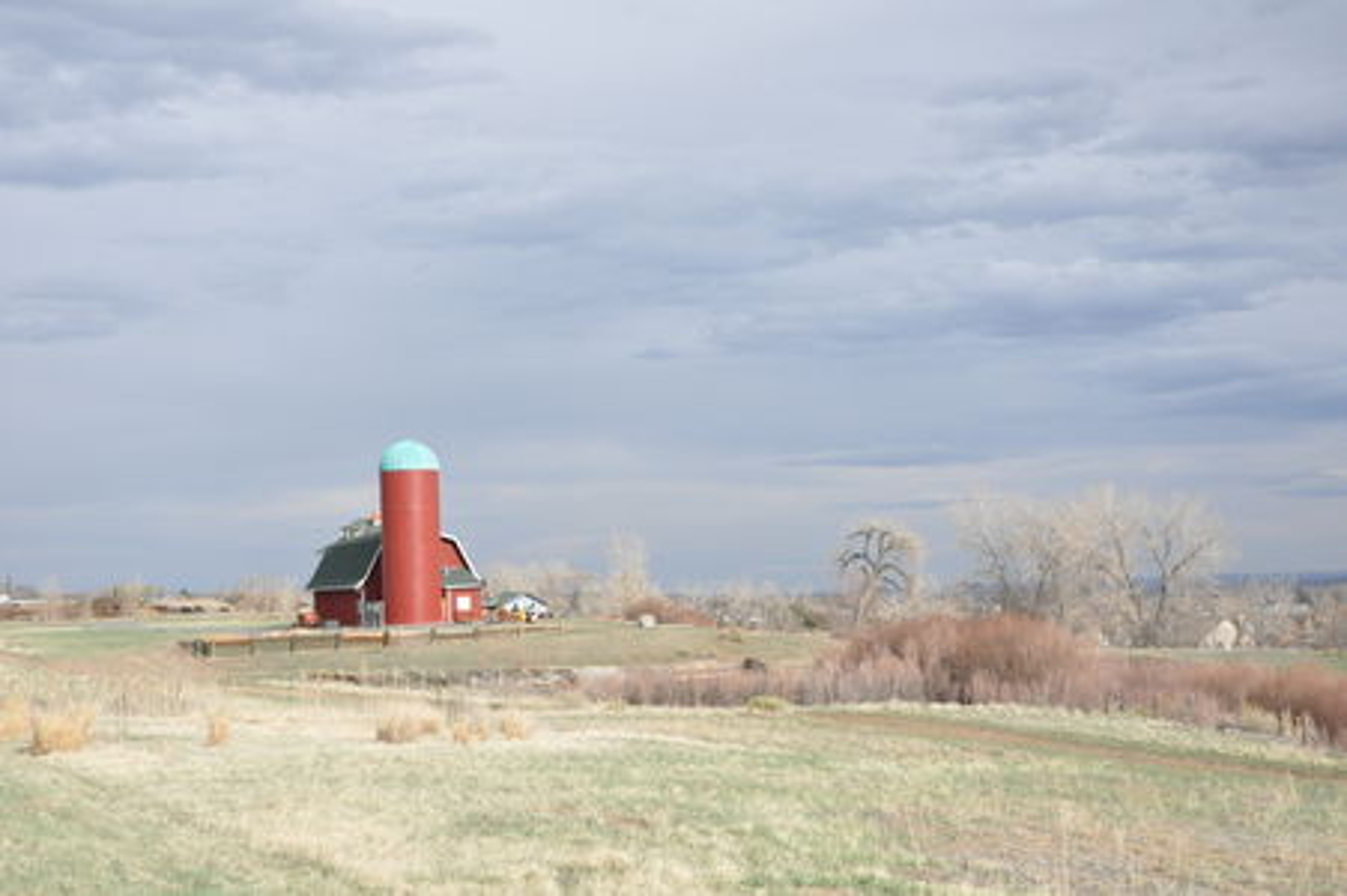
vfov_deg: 23.7
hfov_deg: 35.1
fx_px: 2131
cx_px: 674
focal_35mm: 57
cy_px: 448
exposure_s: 1/4000
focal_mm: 38
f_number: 7.1
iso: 1600
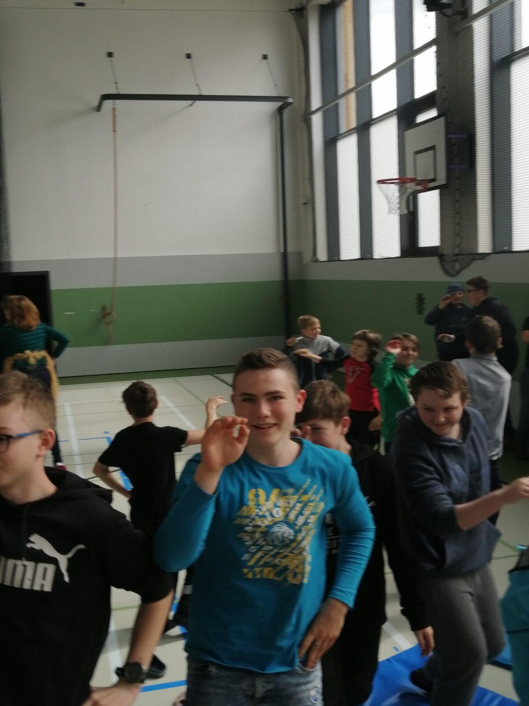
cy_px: 353
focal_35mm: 38
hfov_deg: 37.7
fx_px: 774
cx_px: 264
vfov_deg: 49.0
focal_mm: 3.88
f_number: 1.8
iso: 50
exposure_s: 1/180
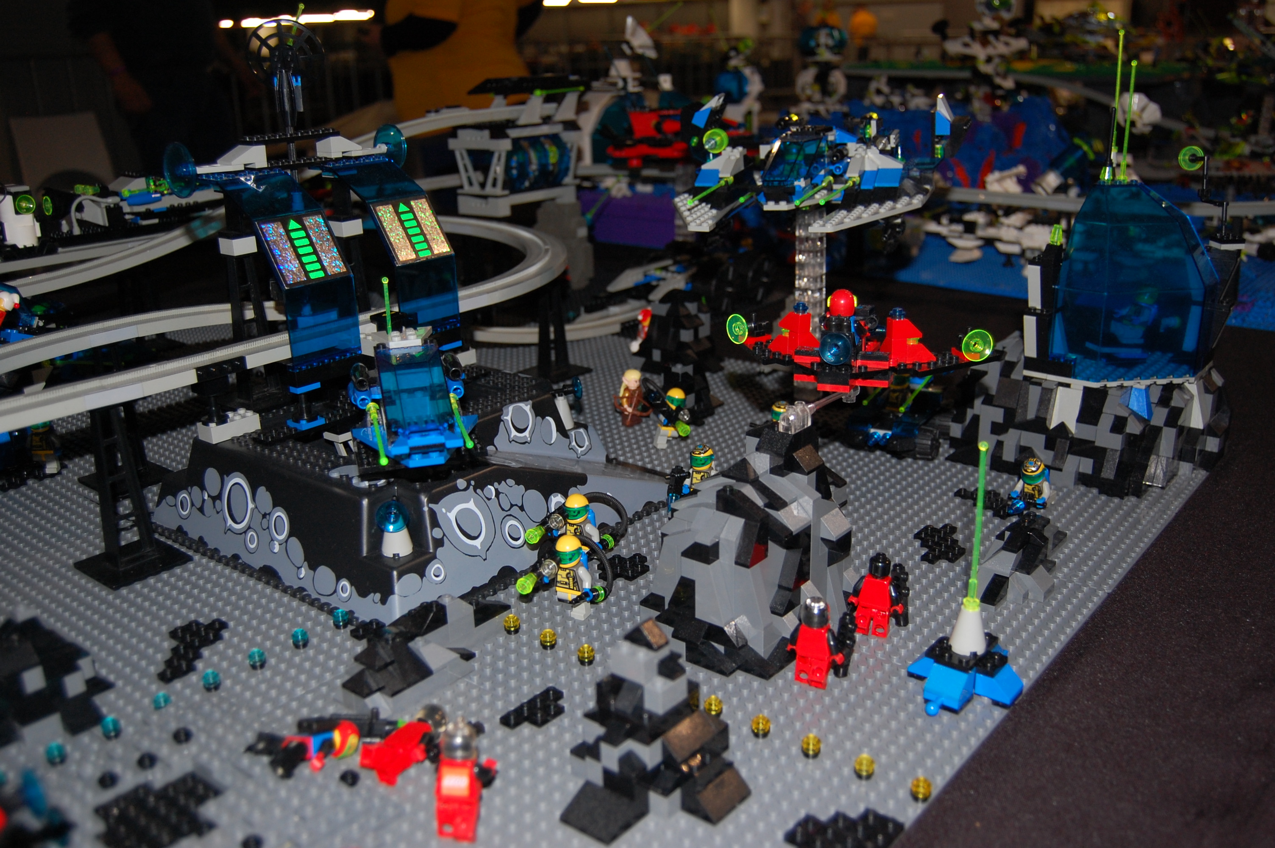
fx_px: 1168
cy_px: 424
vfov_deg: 39.9
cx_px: 638
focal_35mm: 33
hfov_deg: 57.3
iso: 400
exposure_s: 1/60
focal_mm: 22
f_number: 3.8
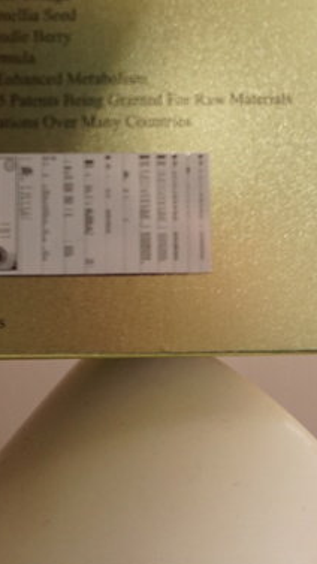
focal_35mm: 60
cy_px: -69
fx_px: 897
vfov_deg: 30.8
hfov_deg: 20.0
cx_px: 123
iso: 800
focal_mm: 16
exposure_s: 1/100
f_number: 3.5
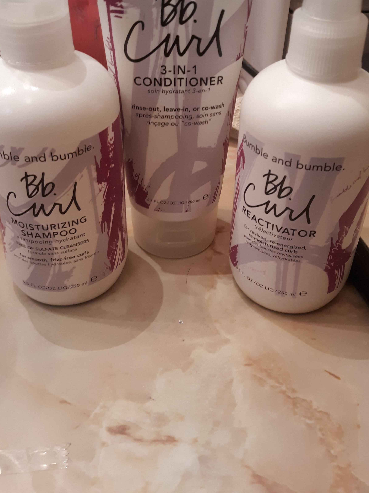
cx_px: 192
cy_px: 209
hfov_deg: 39.6
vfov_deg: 51.2
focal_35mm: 36
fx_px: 512
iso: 200
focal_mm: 3.7
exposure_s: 1/40
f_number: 1.7
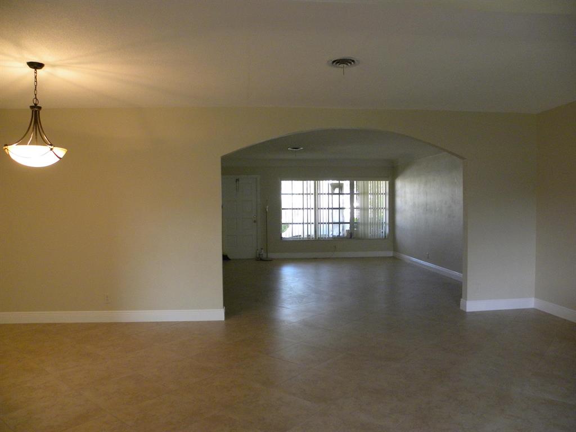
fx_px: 433
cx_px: 288
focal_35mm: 26
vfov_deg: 53.1
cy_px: 216
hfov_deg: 67.3
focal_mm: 4.6
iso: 365
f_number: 2.8
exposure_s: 1/76.1
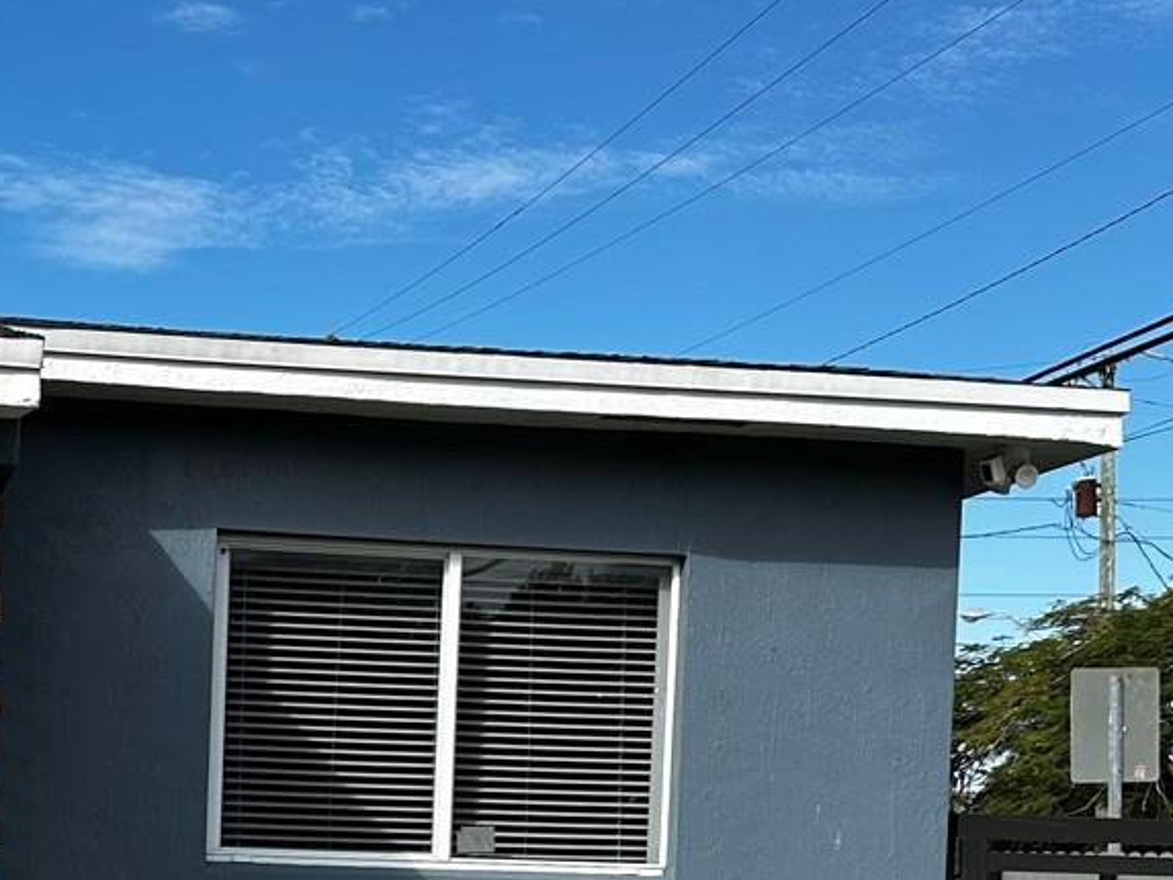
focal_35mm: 67
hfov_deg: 28.2
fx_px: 2271
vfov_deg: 20.9
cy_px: 952
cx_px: 184
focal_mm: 6.86
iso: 80
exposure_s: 1/3247
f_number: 1.78
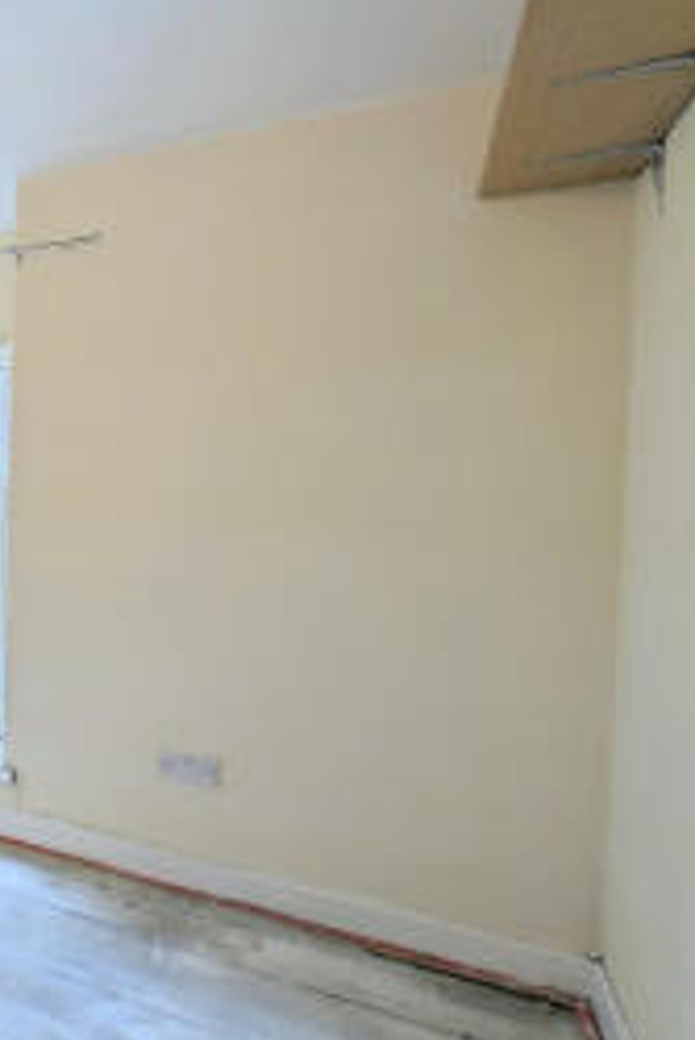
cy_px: 497
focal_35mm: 29
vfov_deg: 63.6
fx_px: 839
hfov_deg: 27.8
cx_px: -375
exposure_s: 1/100
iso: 64
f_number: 1.95
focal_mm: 2.23
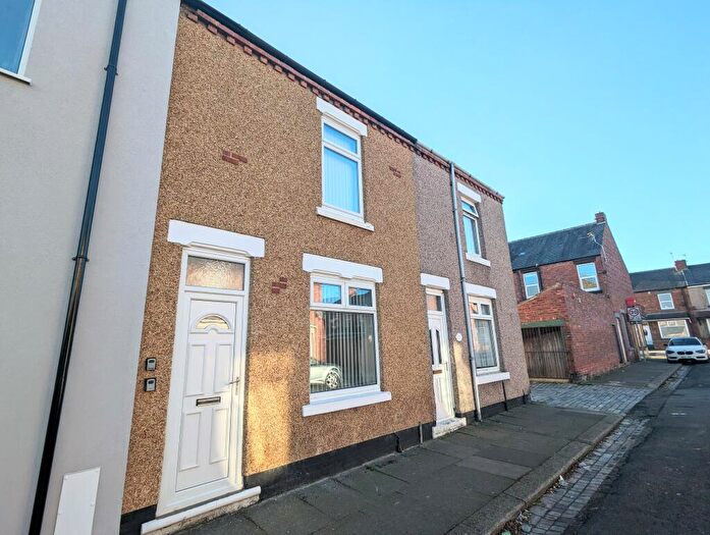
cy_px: 268
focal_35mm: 16
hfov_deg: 94.4
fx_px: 329
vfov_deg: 78.3
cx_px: 355
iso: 50
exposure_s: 1/651
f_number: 2.2
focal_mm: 2.35
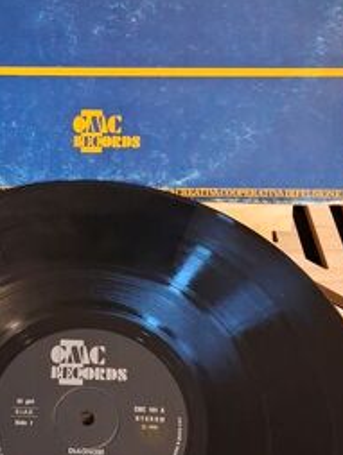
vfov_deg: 28.5
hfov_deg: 21.5
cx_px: 83
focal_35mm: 68
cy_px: 193
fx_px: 897
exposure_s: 1/17
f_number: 1.8
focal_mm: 4
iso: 1250
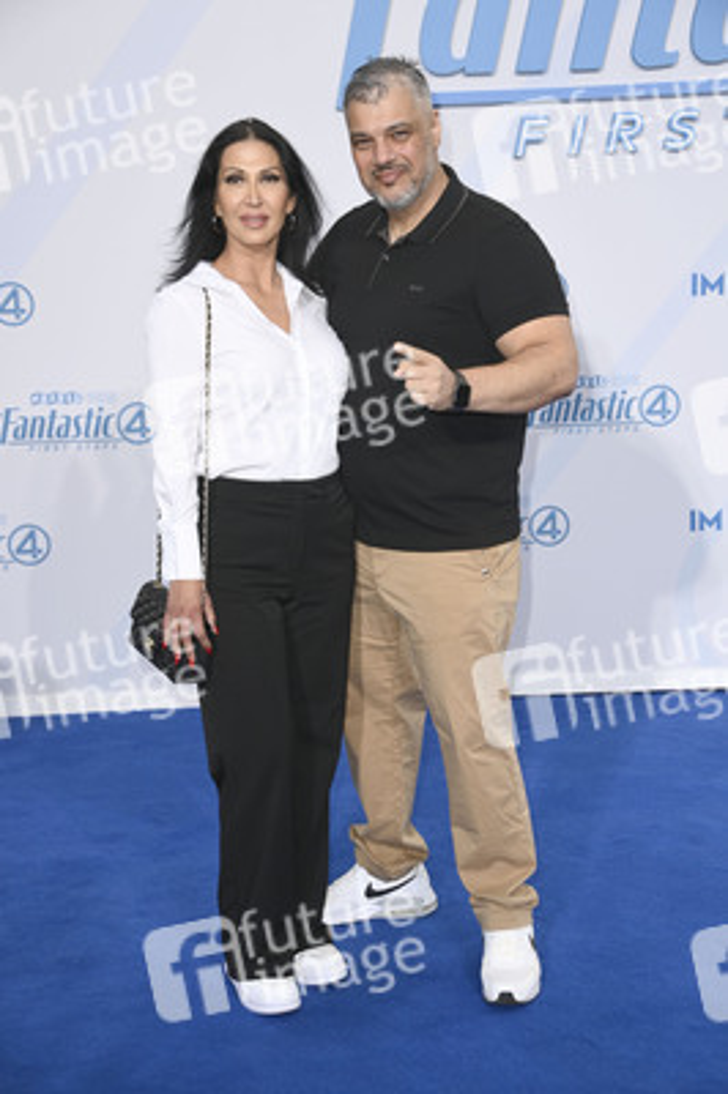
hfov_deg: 20.0
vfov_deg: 29.7
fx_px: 2066
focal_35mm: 68
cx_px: 364
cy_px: 547
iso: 400
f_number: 5.6
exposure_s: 1/250
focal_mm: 68
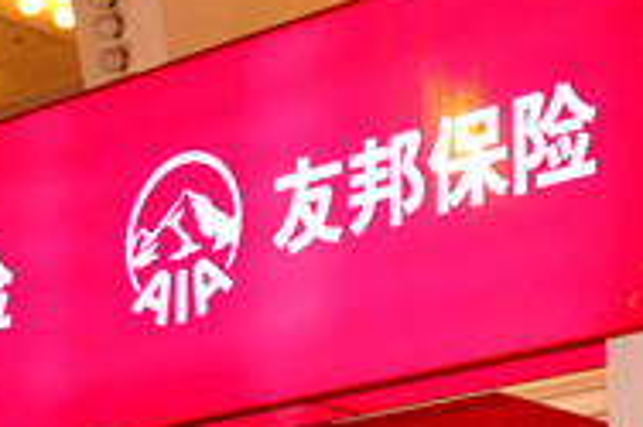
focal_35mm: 134
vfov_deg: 10.0
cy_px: 581
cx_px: 646
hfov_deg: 15.0
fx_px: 2391
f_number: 4.5
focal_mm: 28
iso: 560
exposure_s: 1/60
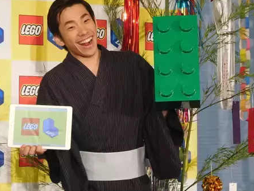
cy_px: 99
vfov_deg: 7.9
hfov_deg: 10.5
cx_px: 86
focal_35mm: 188
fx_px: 1379
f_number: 5.1
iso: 220
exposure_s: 1/30
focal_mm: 25
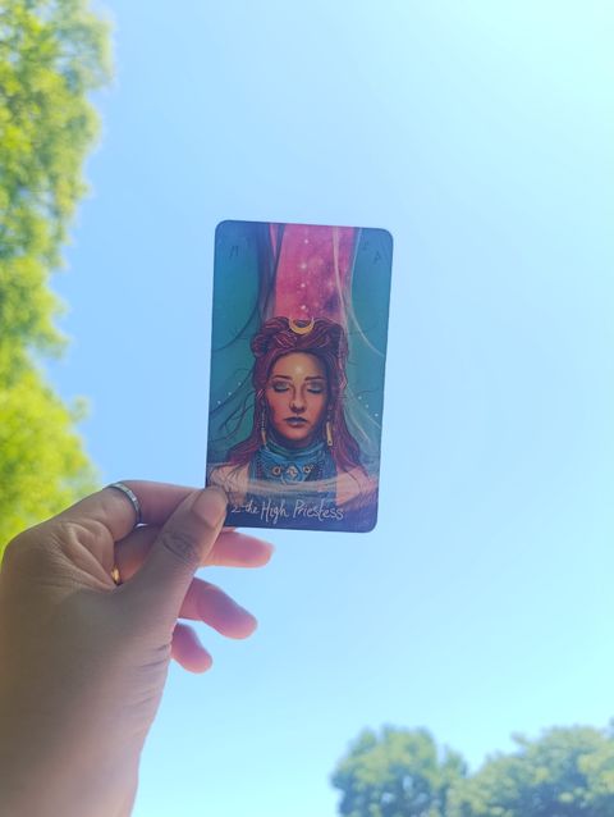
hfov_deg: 59.0
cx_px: 307
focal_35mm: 23
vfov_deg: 73.9
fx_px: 543
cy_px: 408
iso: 50
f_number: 1.65
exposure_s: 1/122
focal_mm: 6.11
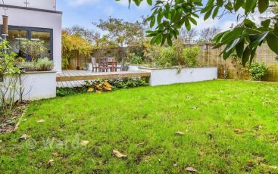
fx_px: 250
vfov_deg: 38.0
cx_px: 142
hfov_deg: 58.1
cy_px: 61
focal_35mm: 33
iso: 160
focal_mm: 17
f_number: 8
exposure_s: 1/100
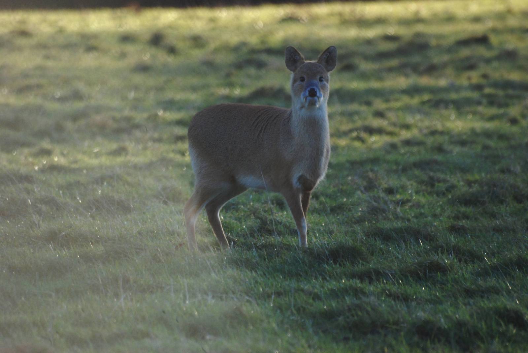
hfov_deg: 4.6
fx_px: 6608
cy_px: 176
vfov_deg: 3.1
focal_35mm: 450
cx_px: 264
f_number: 5.6
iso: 1000
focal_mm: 300
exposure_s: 1/640
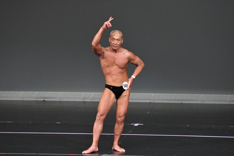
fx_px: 2436
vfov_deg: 3.7
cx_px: 117
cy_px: 78
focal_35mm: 375
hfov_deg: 5.5
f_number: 5.6
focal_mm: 250
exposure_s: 1/400
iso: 4000
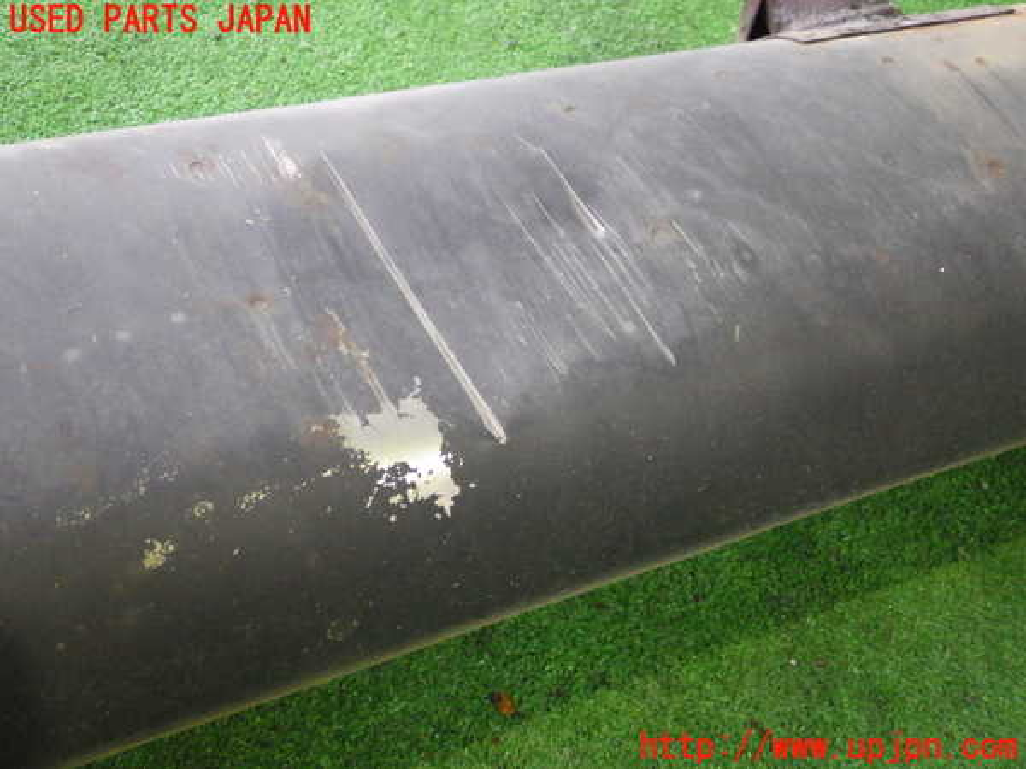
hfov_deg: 45.8
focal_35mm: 41
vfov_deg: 35.1
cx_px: 513
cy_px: 384
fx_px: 1215
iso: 2000
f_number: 2.8
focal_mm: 7.3
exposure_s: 1/60
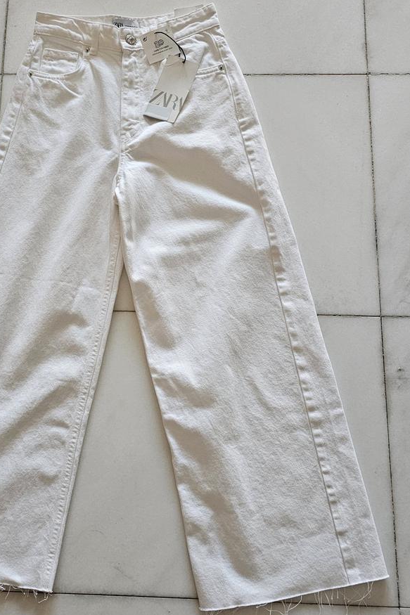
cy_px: 299
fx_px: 598
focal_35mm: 35
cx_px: 139
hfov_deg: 37.5
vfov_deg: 54.4
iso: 640
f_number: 1.7
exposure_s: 1/120
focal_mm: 6.3
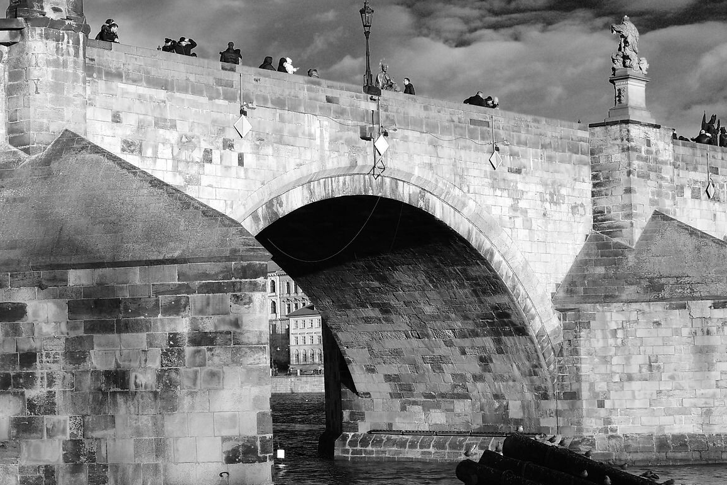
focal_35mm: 83
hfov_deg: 24.0
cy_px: 226
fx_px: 1676
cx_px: 122
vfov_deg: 16.4
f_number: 5
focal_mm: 26
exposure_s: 1/400
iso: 100
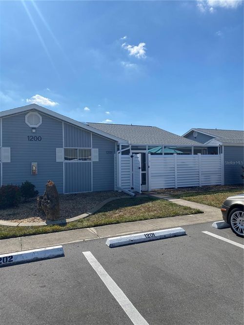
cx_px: 122
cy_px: 162
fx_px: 244
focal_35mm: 26
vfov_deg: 67.3
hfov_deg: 53.0
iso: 32
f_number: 1.8
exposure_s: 1/5236
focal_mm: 4.25
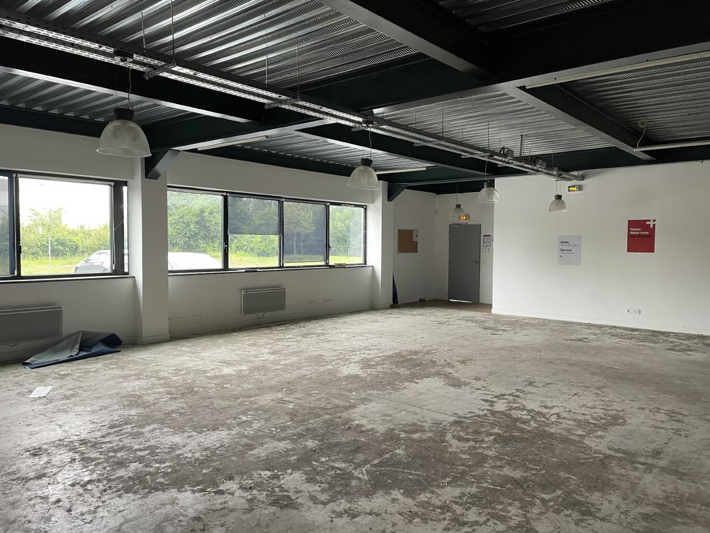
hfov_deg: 67.3
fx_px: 533
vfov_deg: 53.1
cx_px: 355
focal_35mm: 26
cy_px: 266
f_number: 1.6
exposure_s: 1/87
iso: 125
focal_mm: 4.2
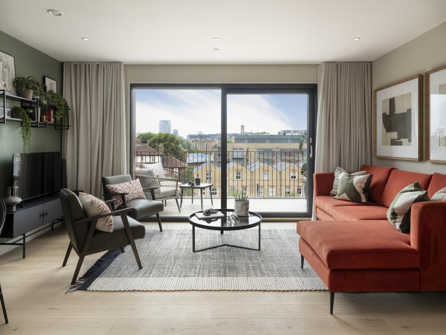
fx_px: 283
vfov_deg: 61.1
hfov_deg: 76.4
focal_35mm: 22
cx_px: 223
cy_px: 168
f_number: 16
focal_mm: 28
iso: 100
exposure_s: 1
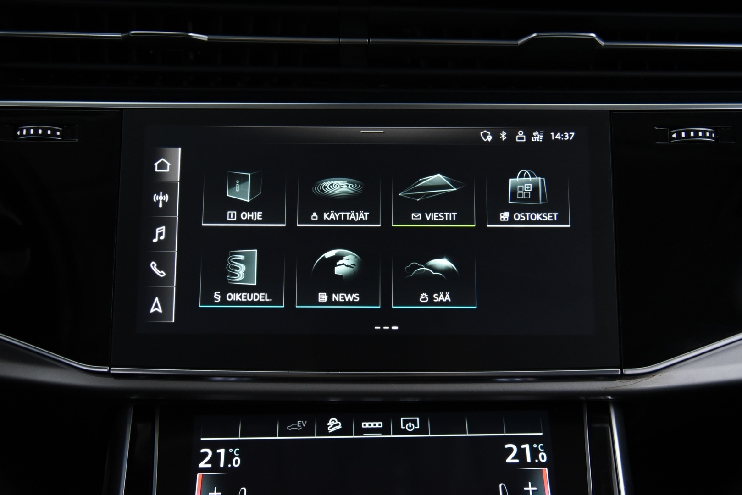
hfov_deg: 50.7
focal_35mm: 38
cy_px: 248
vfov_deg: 35.1
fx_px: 783
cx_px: 371
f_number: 4
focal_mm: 38
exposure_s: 1/60
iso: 4000
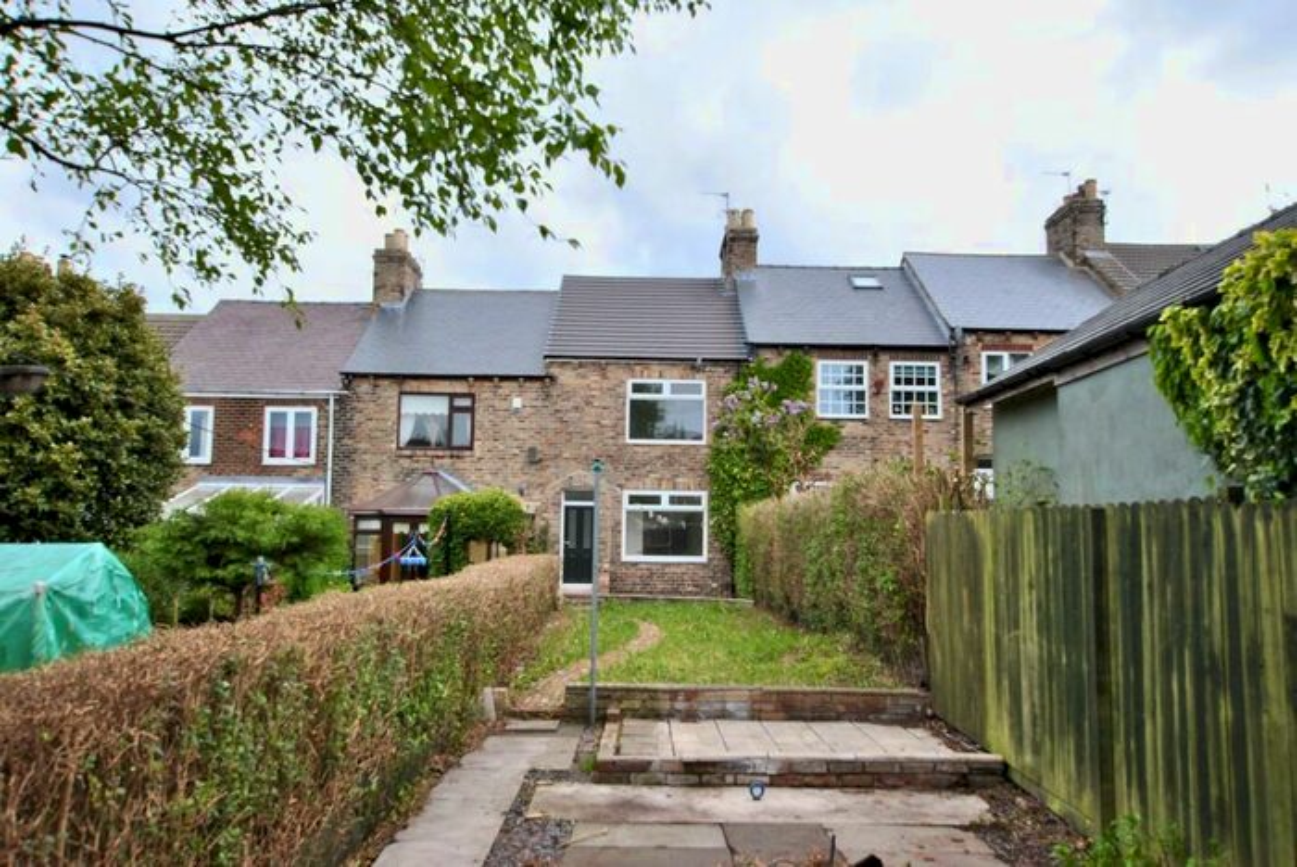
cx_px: 648
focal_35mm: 30
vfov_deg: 43.7
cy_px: 434
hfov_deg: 61.9
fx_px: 1082
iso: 200
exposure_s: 1/160
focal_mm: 20
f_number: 9
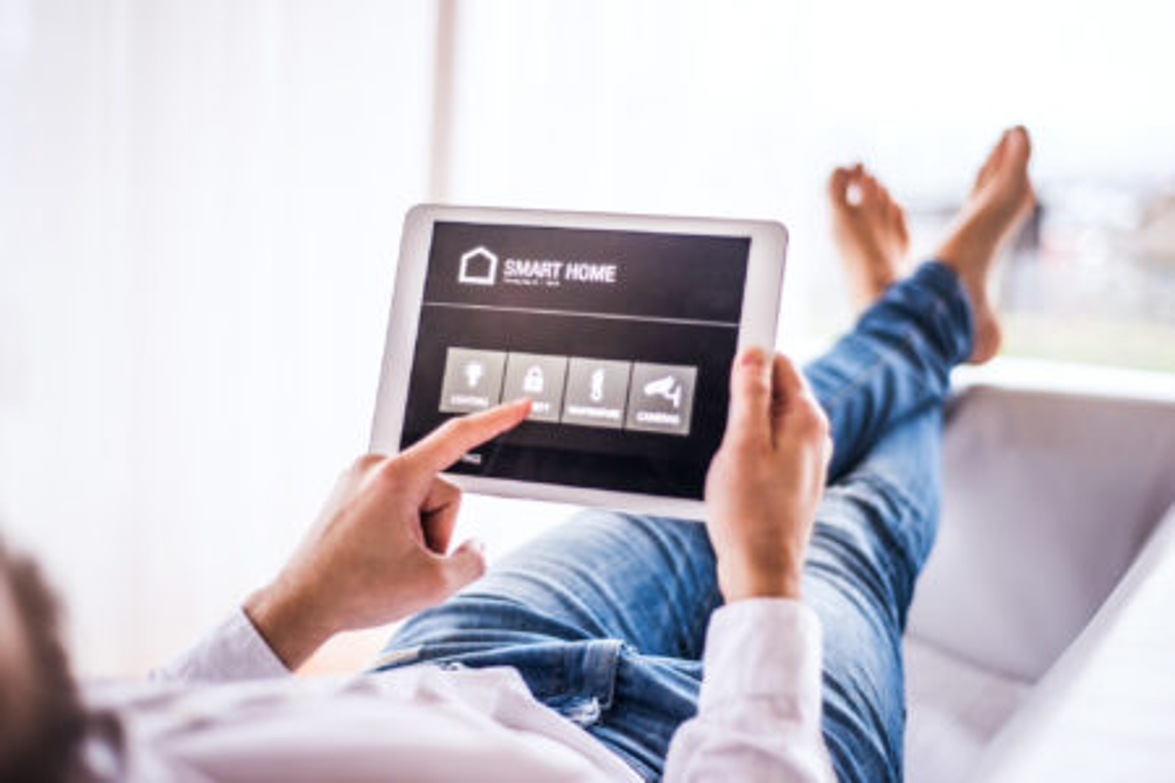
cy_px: 392
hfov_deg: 39.6
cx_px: 588
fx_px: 1632
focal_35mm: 50
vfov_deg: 27.0
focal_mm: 50
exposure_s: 1/160
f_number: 2
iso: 400
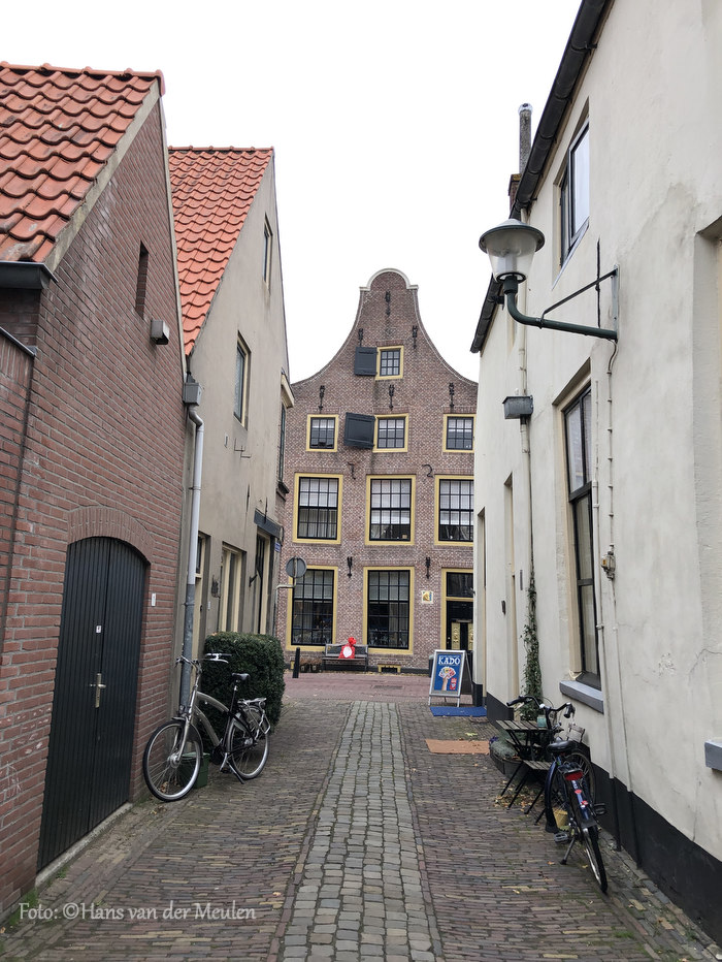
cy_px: 481
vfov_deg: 63.4
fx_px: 778
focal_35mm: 28
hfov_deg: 49.8
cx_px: 361
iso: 20
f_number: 1.8
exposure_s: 1/129
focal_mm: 3.99
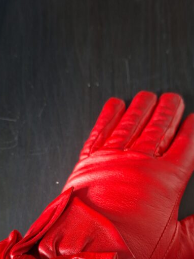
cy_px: 193
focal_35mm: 36
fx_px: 269
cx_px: 112
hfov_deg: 39.5
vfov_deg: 49.4
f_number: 1.8
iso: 800
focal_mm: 5.54
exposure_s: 1/25
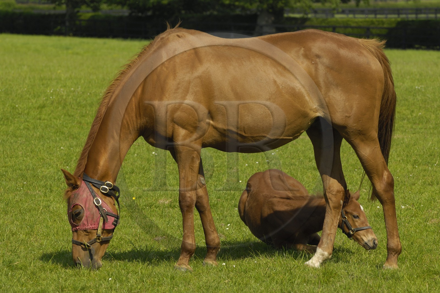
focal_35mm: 255
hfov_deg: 8.1
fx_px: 3116
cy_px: 146
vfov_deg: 5.4
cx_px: 220
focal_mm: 170
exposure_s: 1/250
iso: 100
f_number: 6.7
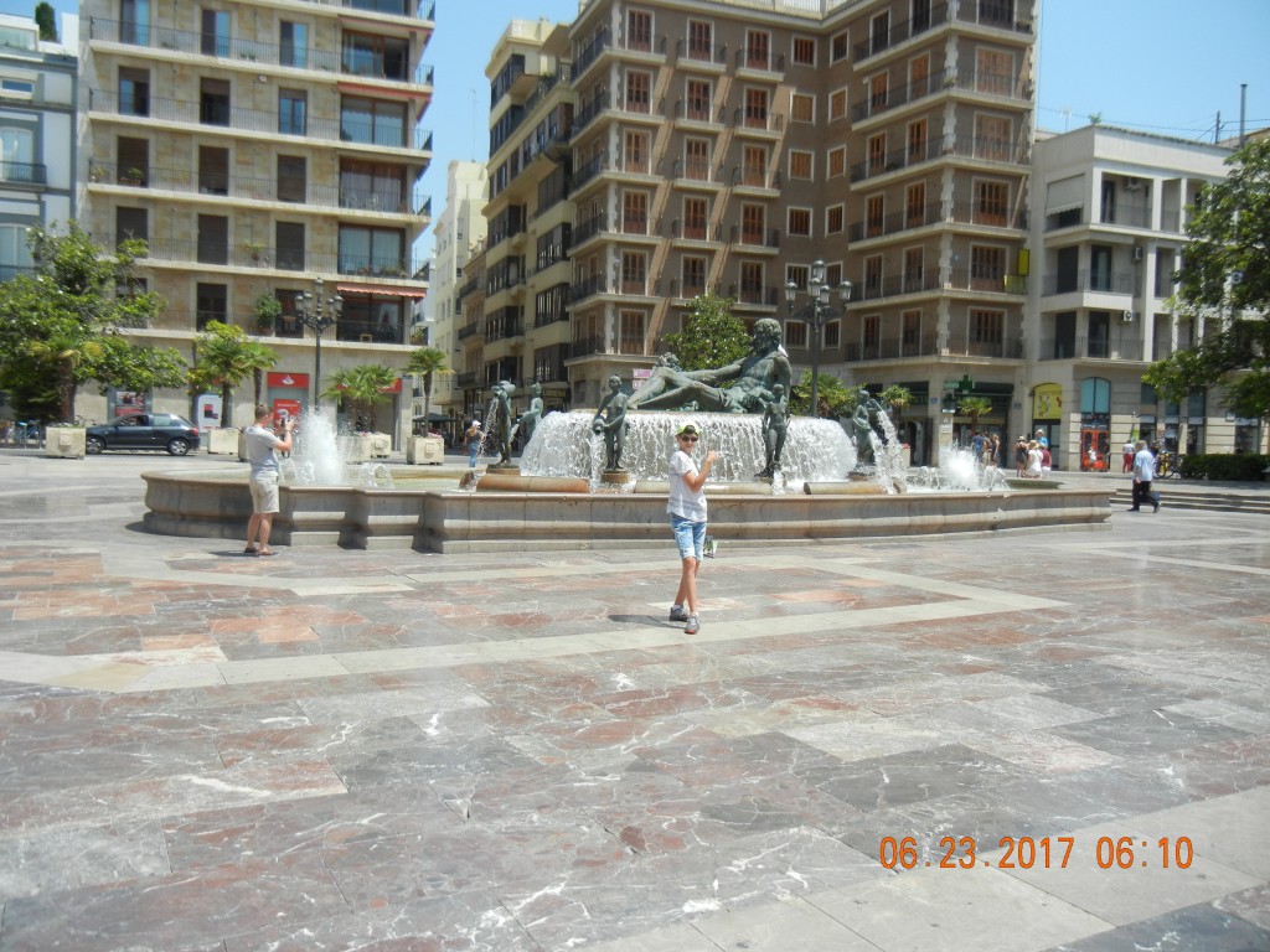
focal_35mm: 30
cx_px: 635
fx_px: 1101
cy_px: 476
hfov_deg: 60.0
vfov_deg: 46.8
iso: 160
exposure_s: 1/322
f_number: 7
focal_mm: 5.4
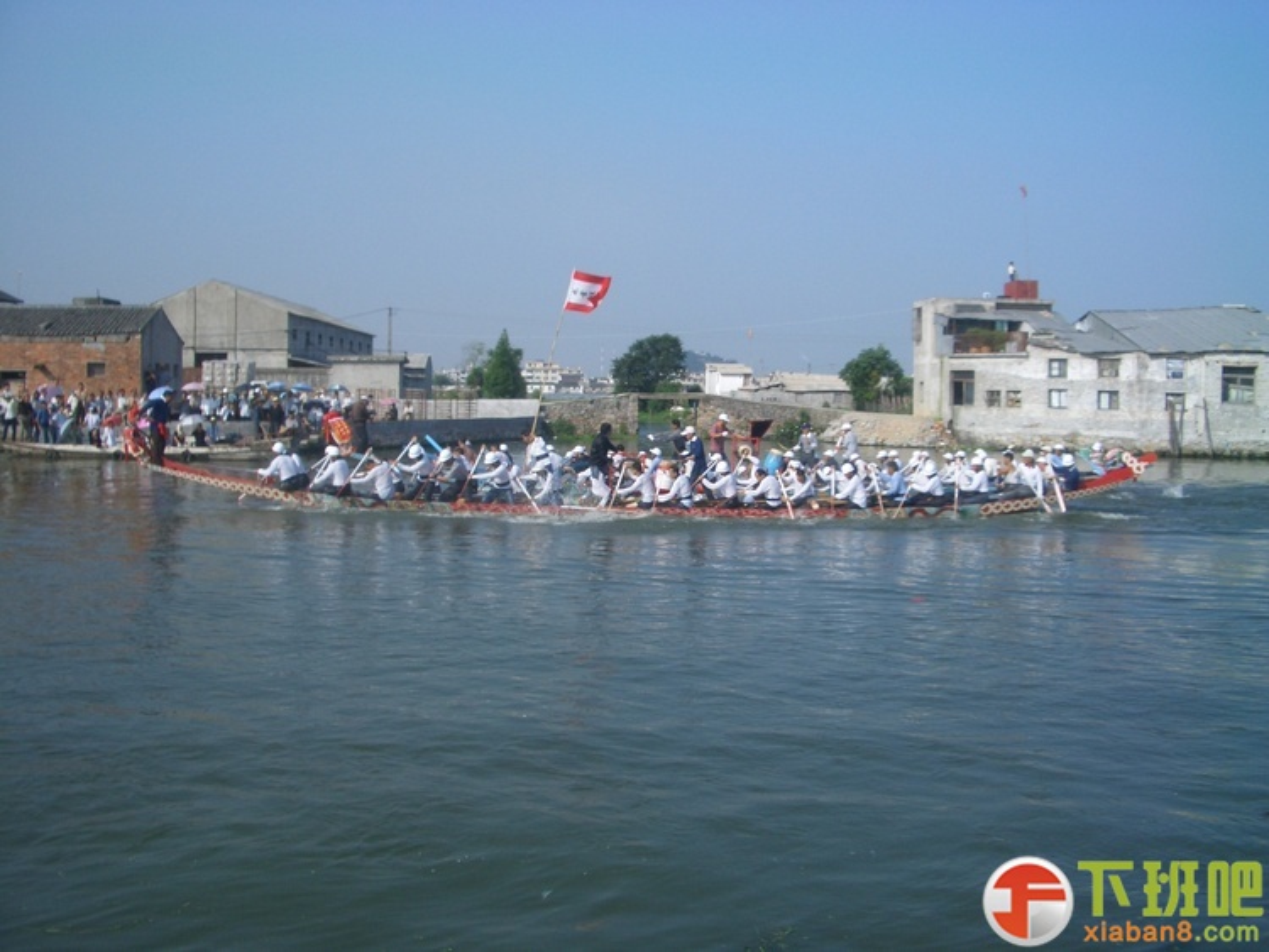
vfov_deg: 40.7
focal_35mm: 35
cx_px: 634
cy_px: 476
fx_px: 1283
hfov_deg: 52.6
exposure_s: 1/500
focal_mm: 5.8
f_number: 4.3
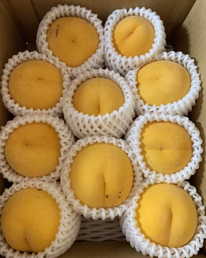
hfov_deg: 51.5
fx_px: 214
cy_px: 130
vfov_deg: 62.2
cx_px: 103
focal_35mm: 28
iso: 160
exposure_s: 1/50
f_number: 1.8
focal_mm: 4.25
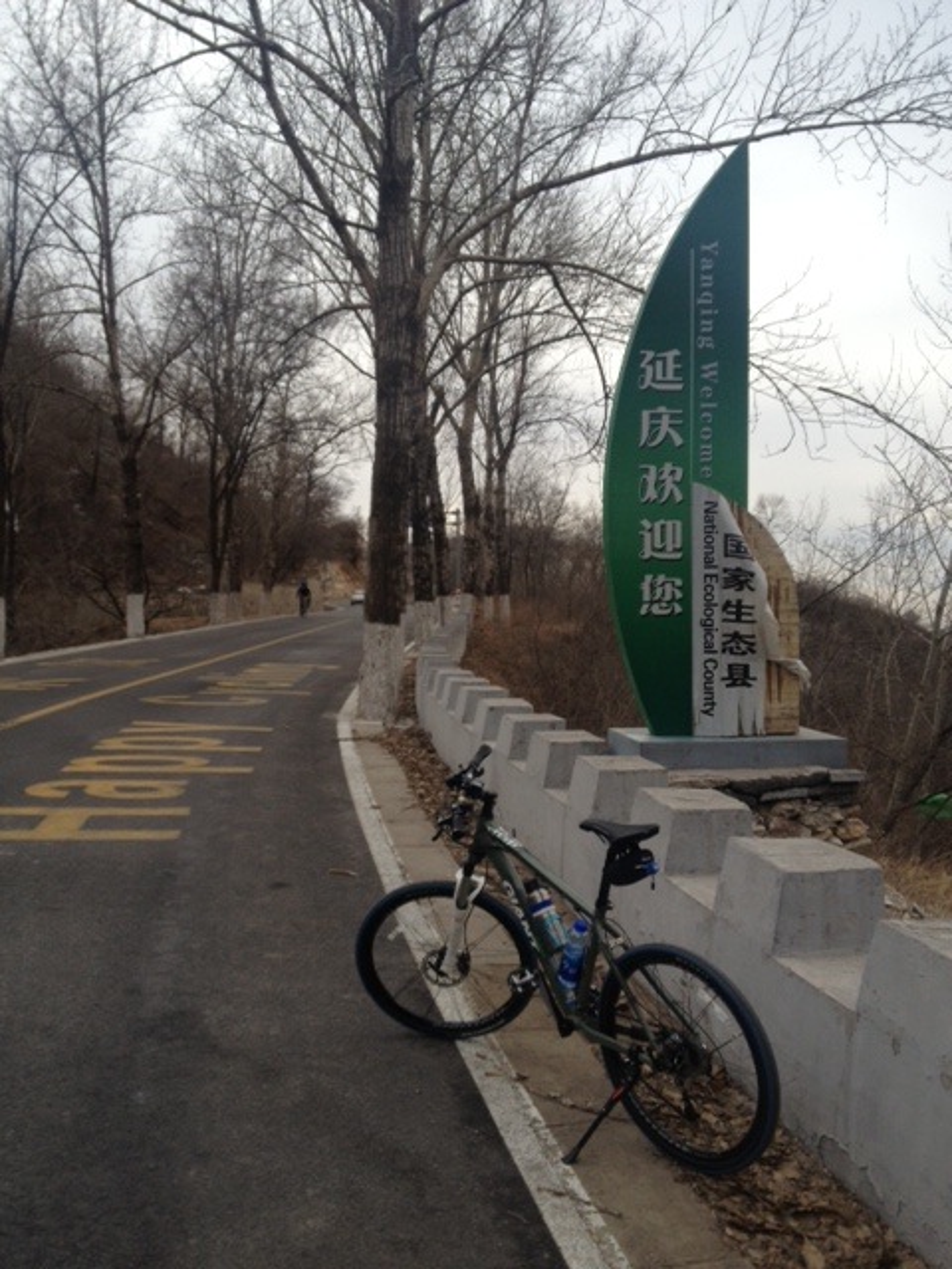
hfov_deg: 40.7
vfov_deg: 52.6
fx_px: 1283
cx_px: 476
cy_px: 634
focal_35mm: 35
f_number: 2.4
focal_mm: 4.28
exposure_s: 1/920
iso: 50
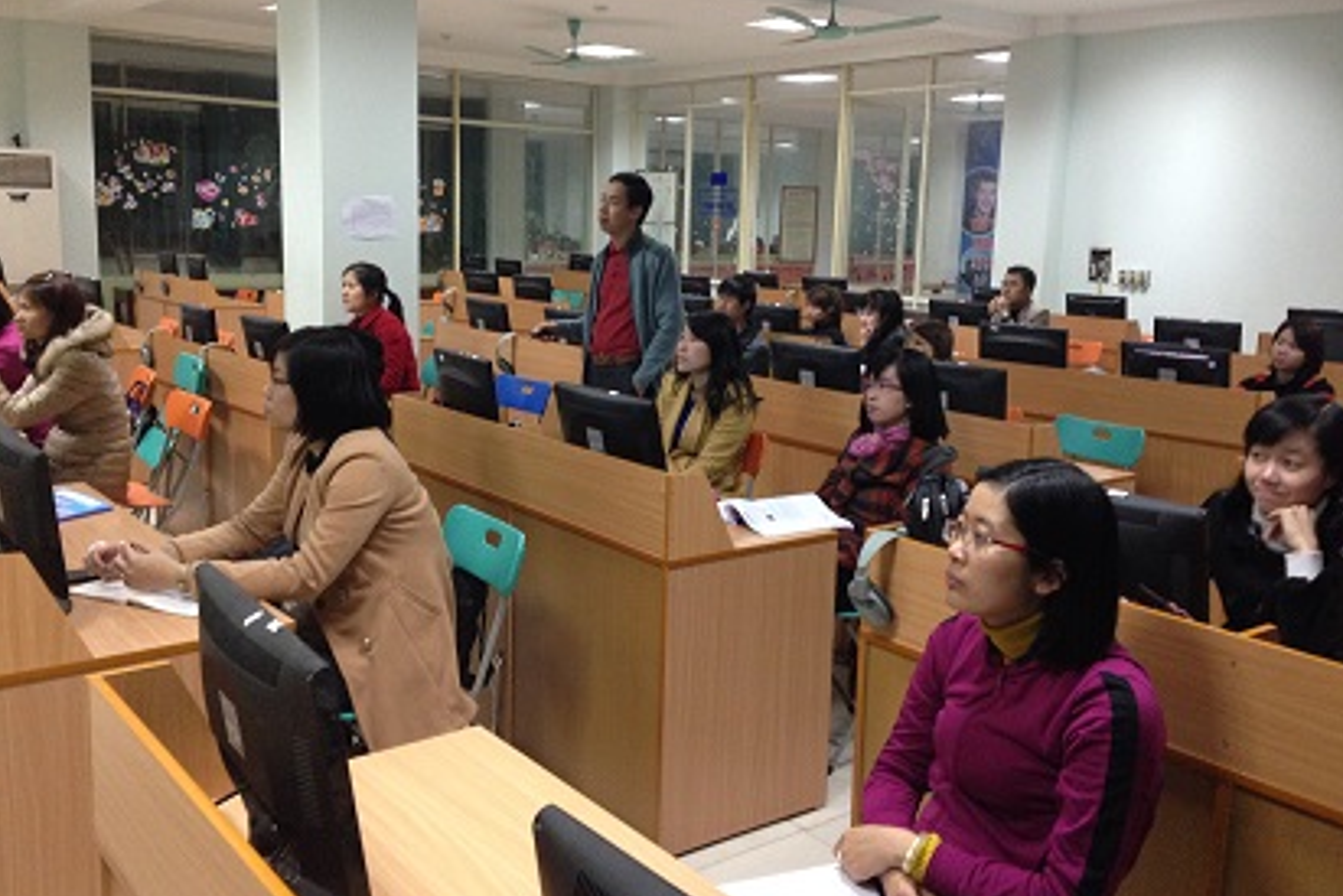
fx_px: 1306
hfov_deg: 54.4
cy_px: 419
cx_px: 681
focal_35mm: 35
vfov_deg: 37.9
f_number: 2.4
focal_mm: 4.12
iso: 250
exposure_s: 1/20
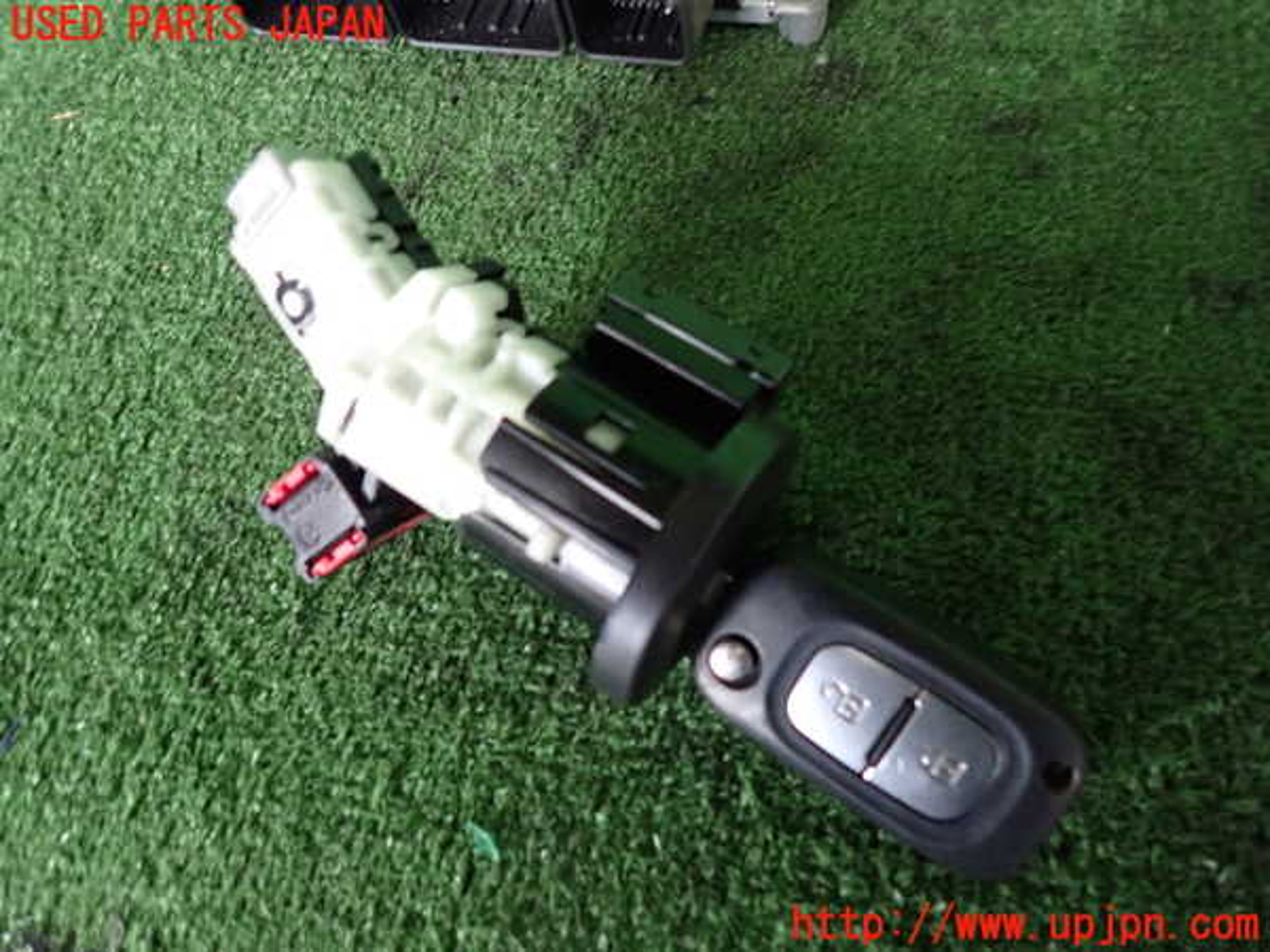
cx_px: 635
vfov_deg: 54.9
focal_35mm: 25
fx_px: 917
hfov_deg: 69.4
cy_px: 476
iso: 800
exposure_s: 1/25
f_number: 2
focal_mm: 4.5
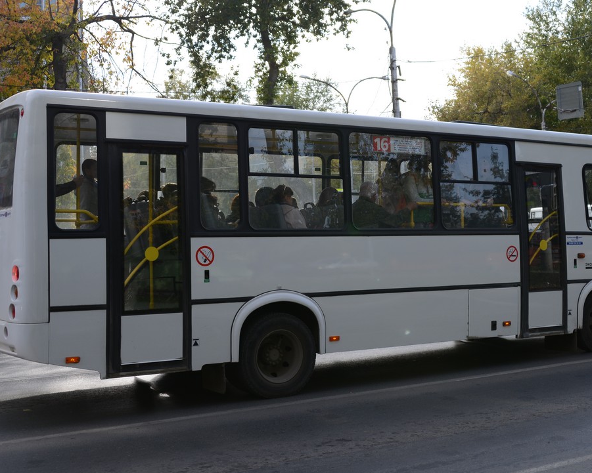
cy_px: 192
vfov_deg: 30.2
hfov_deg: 37.3
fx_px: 876
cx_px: 342
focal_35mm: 50
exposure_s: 1/800
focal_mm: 32
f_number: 4.5
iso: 200
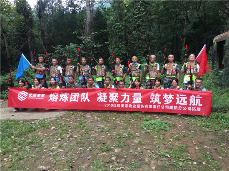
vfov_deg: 48.2
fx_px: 192
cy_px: 86
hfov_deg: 61.7
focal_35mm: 29
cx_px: 114
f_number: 2.2
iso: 25
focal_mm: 4.15
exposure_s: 1/101
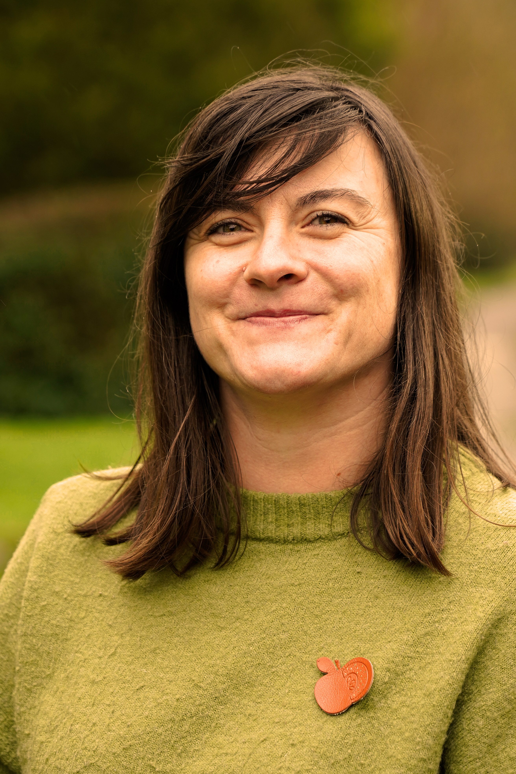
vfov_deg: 13.1
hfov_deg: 8.7
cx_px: 258
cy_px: 387
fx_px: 3375
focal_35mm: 157
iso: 250
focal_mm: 105
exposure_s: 1/160
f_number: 4
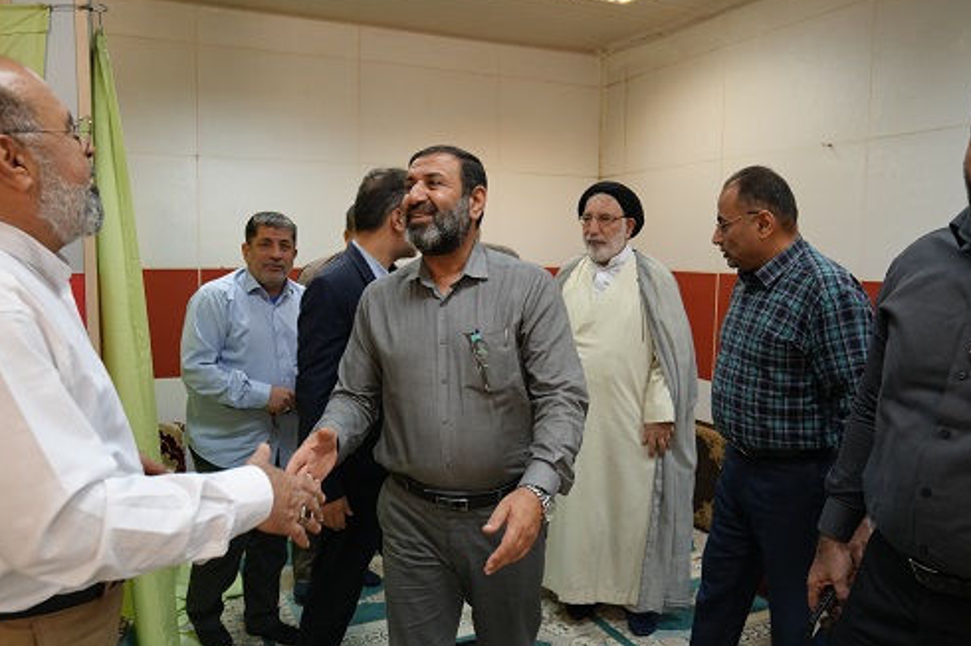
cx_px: 484
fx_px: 755
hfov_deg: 65.5
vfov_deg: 46.3
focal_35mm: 28
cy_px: 323
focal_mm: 27
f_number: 4
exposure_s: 1/160
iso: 2500
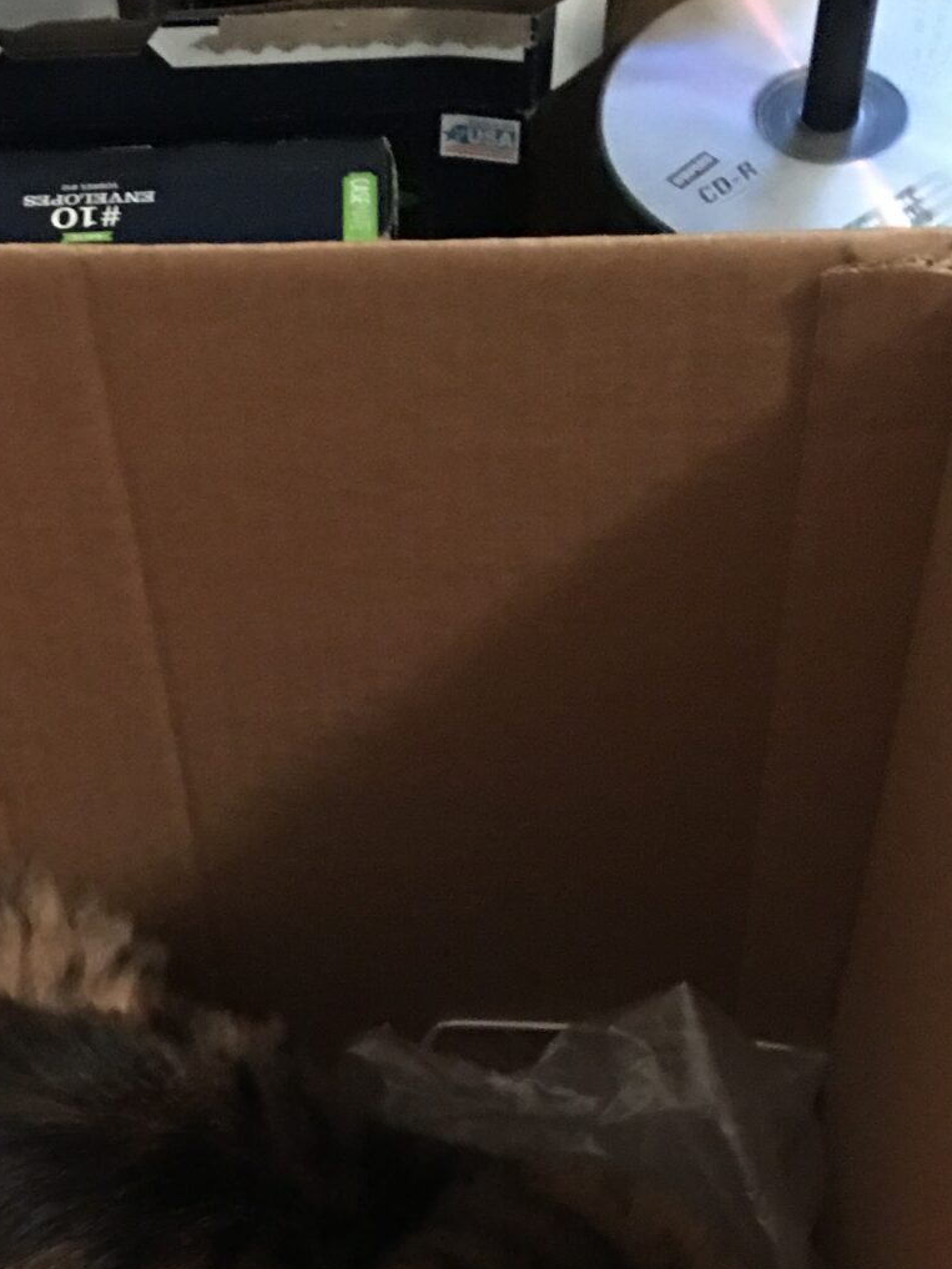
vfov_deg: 24.2
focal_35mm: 73
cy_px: 1534
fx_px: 2676
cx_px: 126
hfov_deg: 19.8
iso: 125
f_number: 2.2
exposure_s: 1/4
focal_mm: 4.15
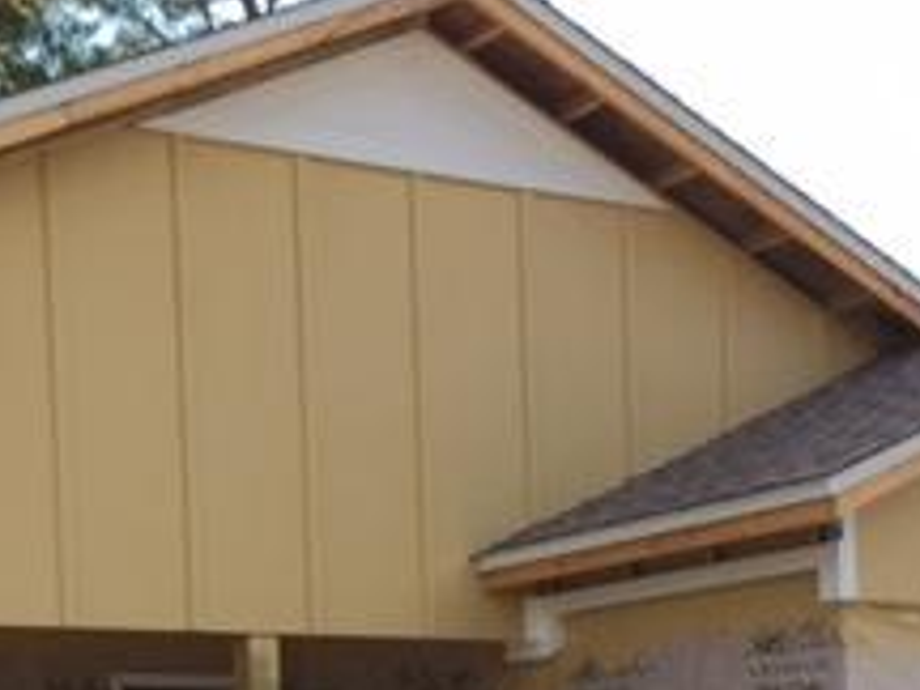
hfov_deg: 22.6
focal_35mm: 86
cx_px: 264
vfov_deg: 16.1
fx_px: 2286
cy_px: 950
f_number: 2.2
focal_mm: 4.15
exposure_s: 1/1068
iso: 32
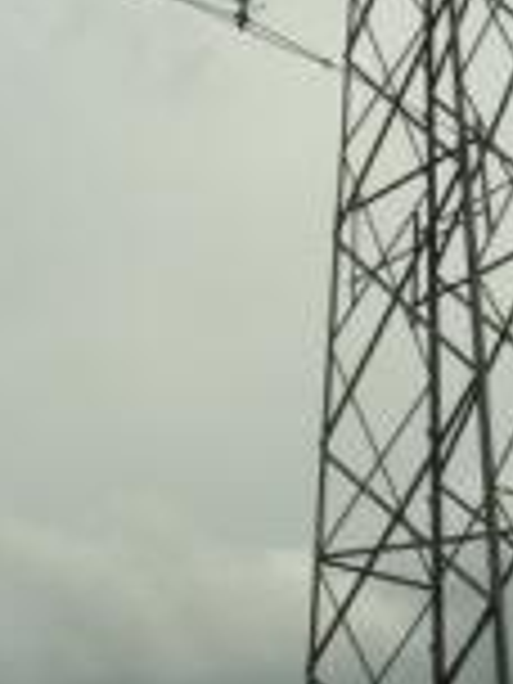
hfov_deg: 13.2
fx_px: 2213
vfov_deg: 17.6
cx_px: 374
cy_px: 410
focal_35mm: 112
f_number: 5.6
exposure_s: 1/408
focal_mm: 6.3
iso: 50
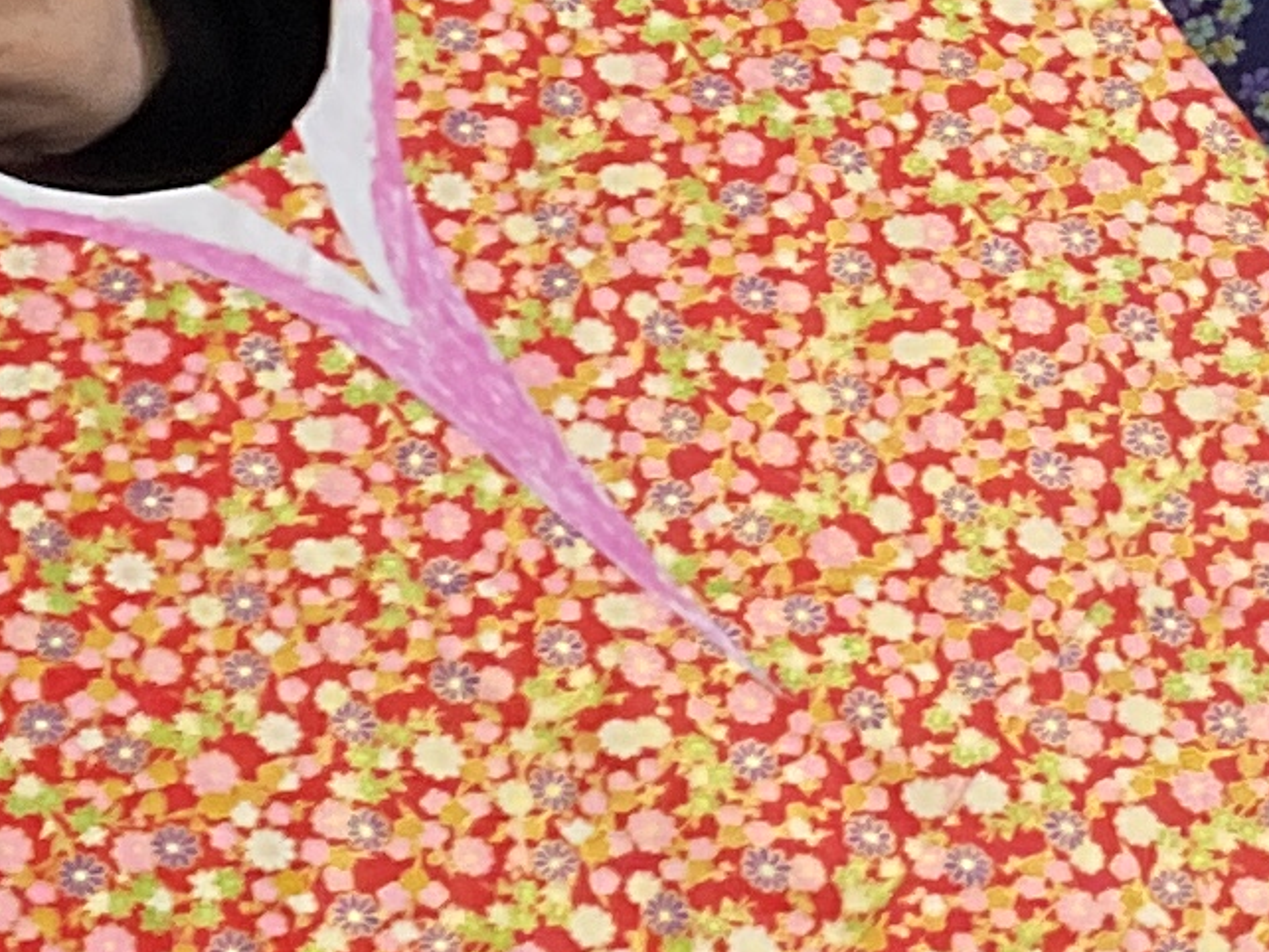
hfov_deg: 10.8
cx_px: 1257
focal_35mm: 182
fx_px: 6674
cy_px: -670
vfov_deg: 7.9
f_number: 1.8
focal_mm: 3
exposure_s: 1/100
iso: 64
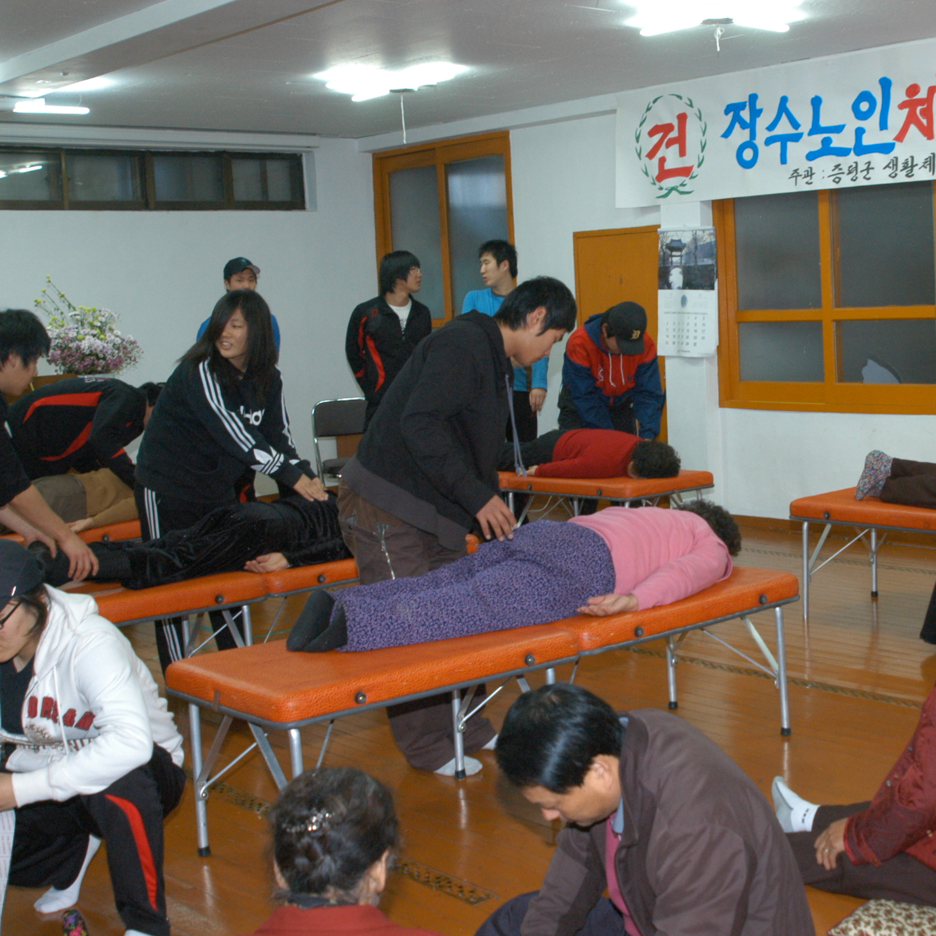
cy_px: 472
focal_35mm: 47
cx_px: 684
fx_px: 1438
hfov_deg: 35.4
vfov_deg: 36.1
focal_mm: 24
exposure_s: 1/60
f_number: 7.1
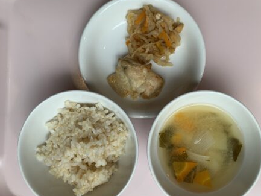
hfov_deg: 59.8
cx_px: 146
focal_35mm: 30
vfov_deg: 46.8
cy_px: 105
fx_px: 226
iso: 32
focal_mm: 4.25
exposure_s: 1/122
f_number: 1.8
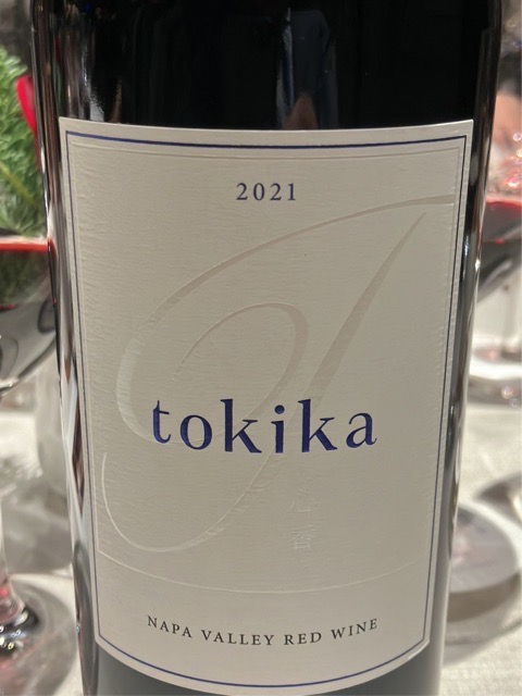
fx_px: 583
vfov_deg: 61.7
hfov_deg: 48.2
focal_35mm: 29
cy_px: 348
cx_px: 261
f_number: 1.8
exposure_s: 1/58
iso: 200
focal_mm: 3.99
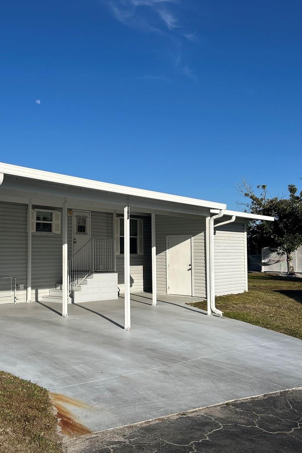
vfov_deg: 51.9
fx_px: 465
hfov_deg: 34.8
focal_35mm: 37
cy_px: 228
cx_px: 60
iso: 50
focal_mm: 5.7
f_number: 1.5
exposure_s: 1/8000
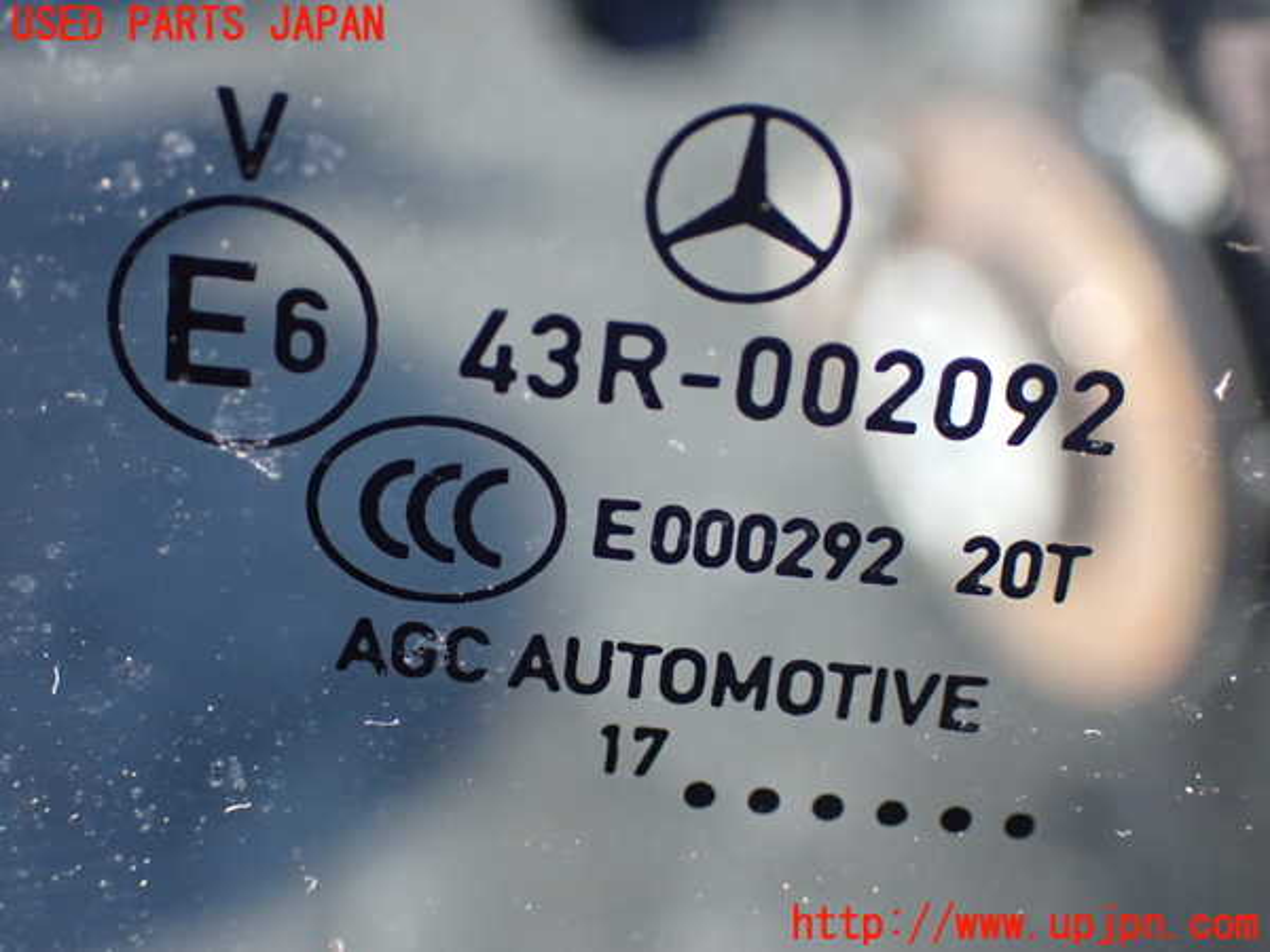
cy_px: 476
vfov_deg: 23.7
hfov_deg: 31.2
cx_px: 635
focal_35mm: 62
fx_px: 2275
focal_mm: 11.09
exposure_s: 1/125
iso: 800
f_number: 3.6
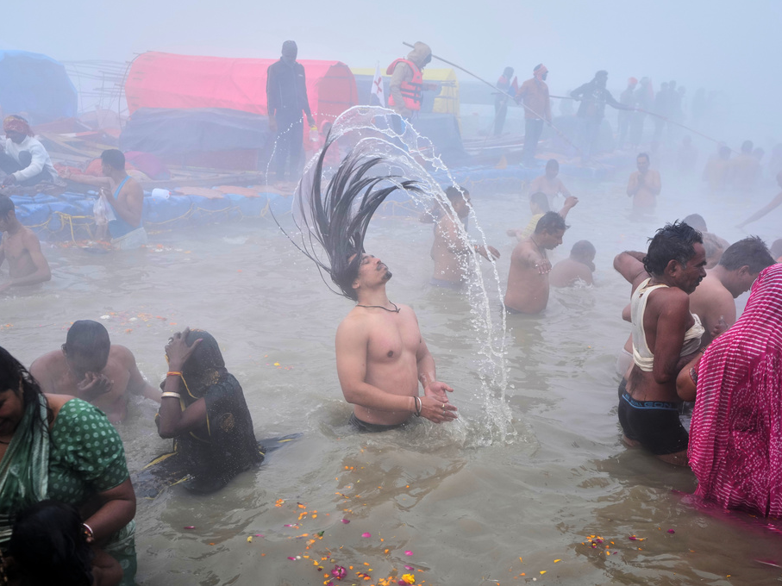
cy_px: 293
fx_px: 858
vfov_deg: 37.7
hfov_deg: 49.0
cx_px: 401
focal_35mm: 38
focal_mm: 35
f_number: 4
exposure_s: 1/1250
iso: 500
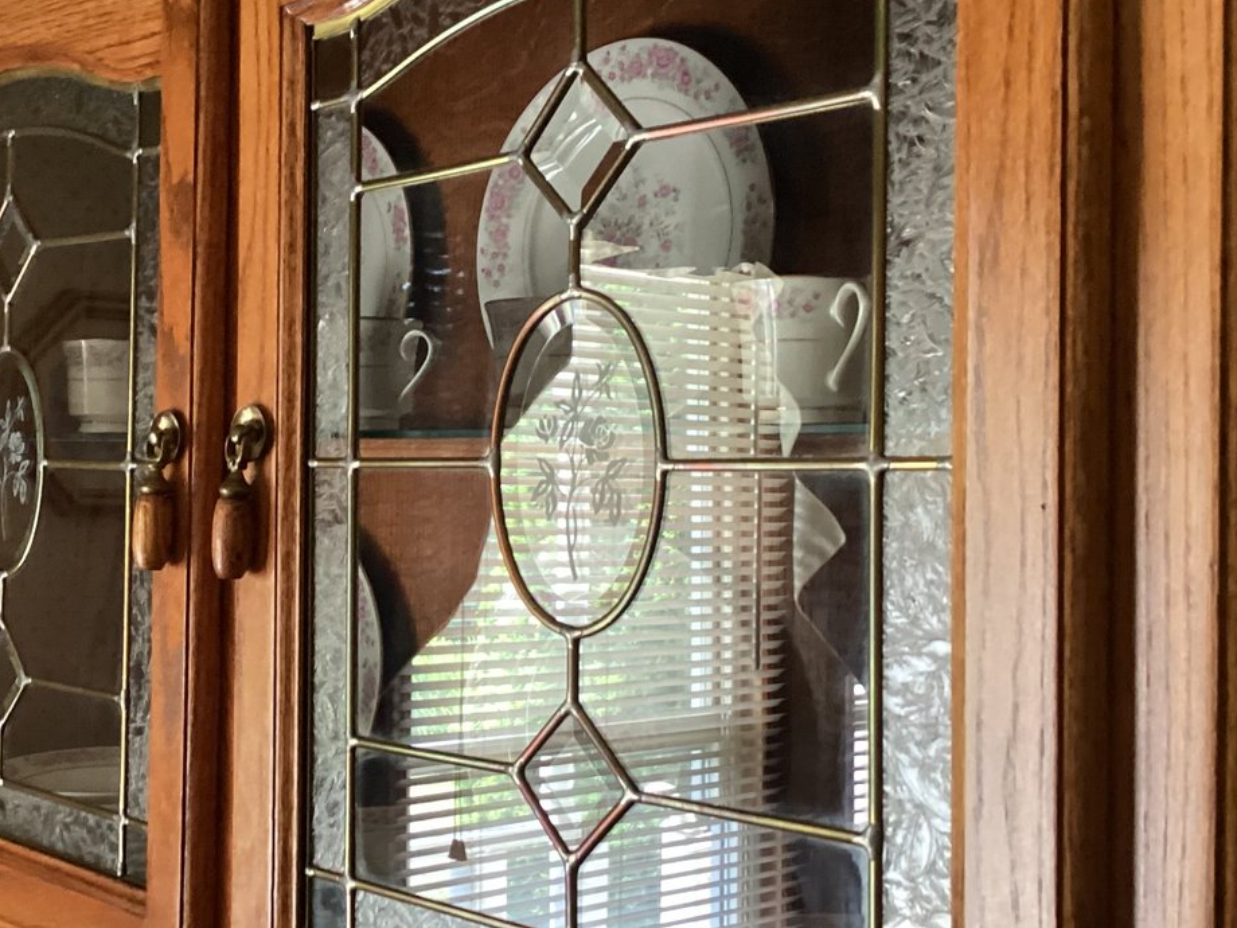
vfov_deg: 28.6
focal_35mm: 51
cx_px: 357
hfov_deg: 36.9
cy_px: 436
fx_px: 1822
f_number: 2.4
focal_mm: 3.3
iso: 400
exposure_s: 1/40
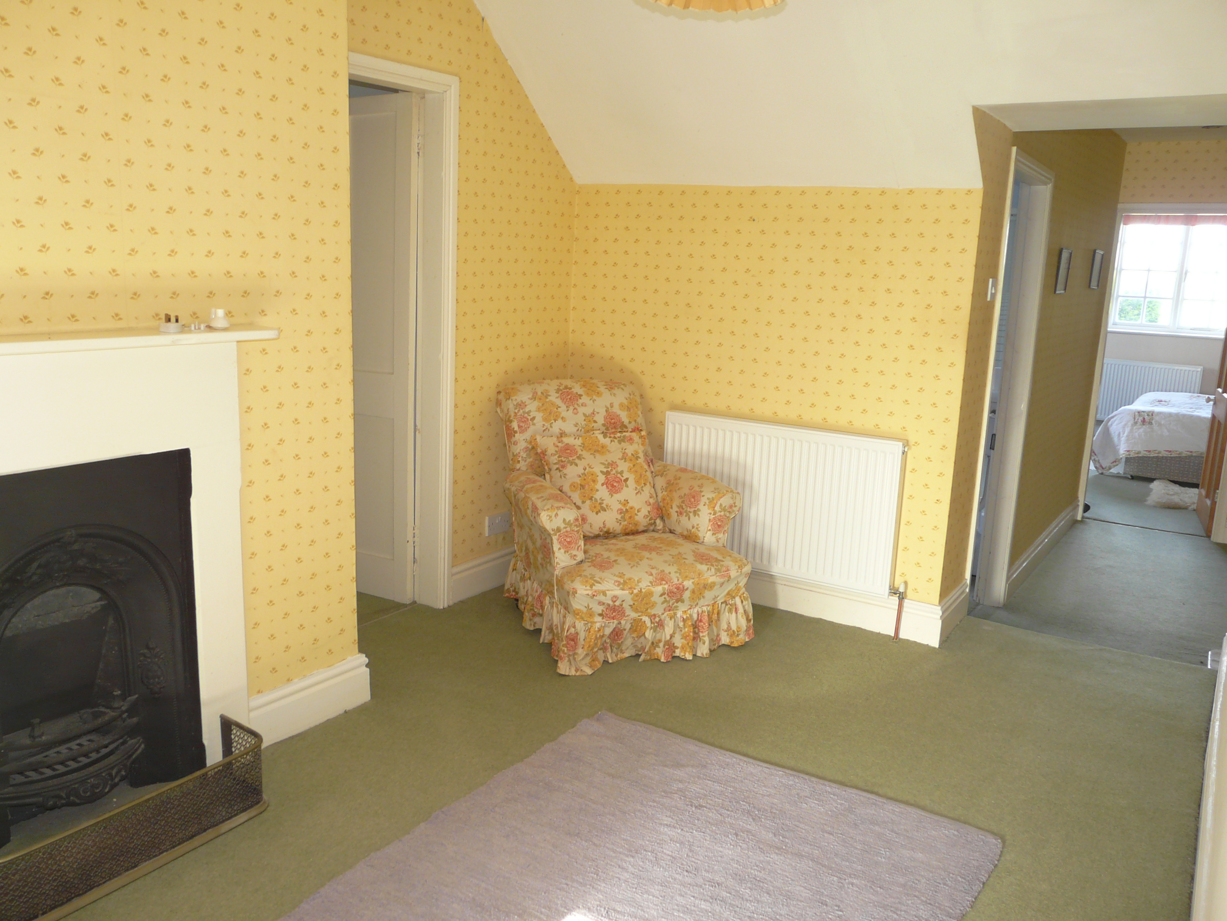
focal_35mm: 28
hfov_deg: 63.4
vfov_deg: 49.7
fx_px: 992
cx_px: 614
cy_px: 460
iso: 100
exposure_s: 1/13
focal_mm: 4.6
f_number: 2.8
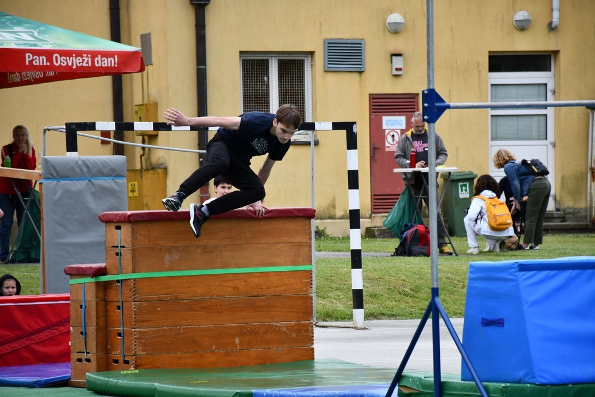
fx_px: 3471
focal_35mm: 210
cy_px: 198
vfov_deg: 6.5
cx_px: 298
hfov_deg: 9.8
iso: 500
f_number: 5.6
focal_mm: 140
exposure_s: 1/1000
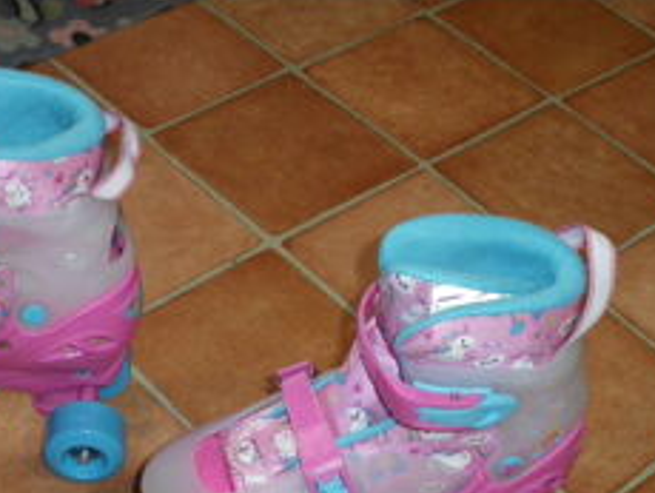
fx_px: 1421
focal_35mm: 75
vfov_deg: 19.1
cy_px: 510
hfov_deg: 25.9
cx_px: 236
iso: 400
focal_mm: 6.3
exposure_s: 1/50
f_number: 3.5
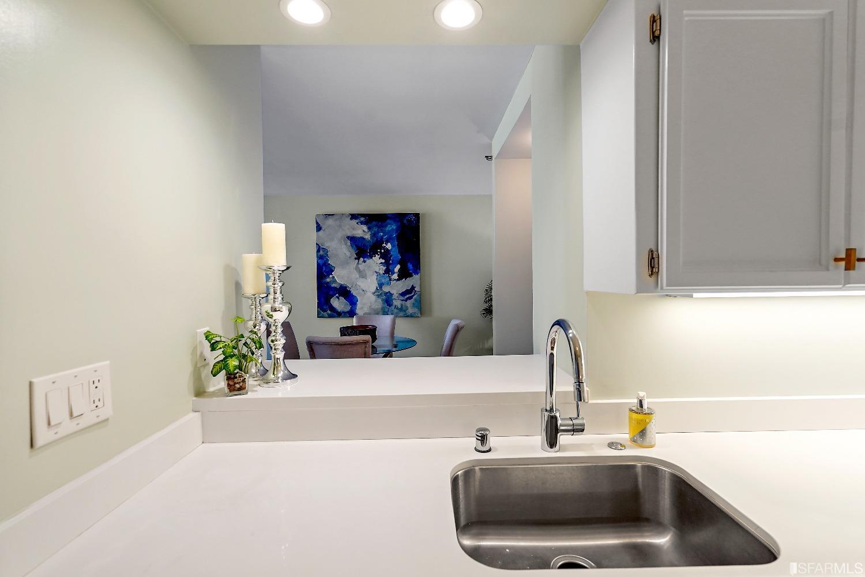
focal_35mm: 16
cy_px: 288
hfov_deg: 96.7
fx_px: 384
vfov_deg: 73.7
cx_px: 432
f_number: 5.6
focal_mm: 16
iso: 1250
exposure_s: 1/40
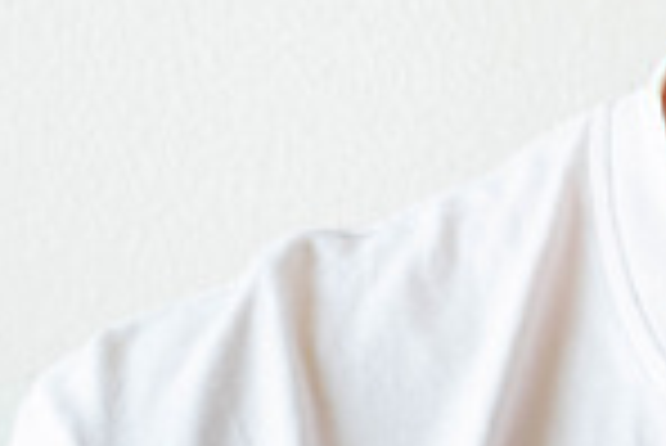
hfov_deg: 9.3
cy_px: -374
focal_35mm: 215
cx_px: 1044
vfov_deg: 6.3
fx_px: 3981
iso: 200
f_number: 5.6
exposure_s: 1/25
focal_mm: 35
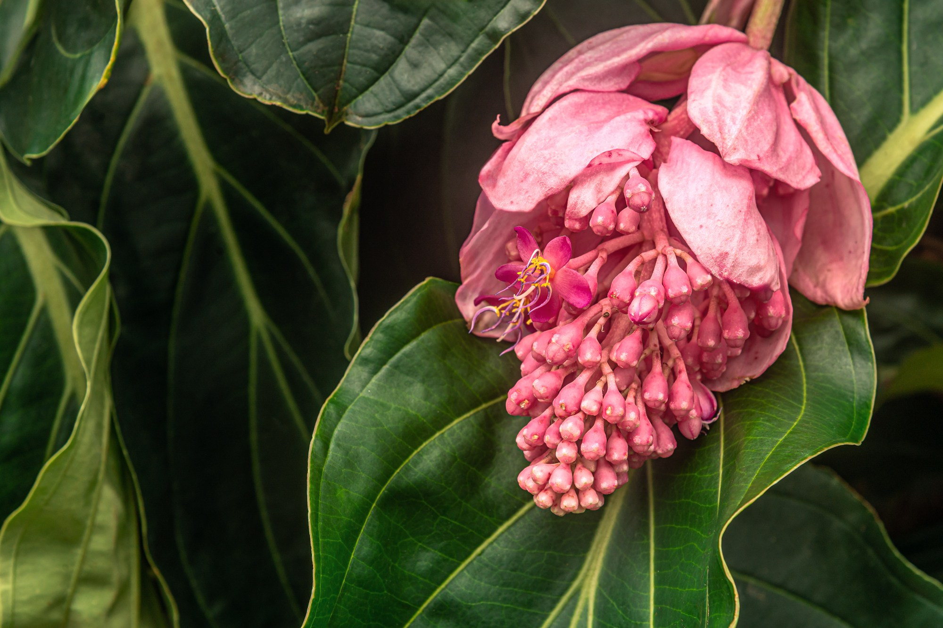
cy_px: 314
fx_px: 2933
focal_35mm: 112
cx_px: 472
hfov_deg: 18.3
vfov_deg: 12.2
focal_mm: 112
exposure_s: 1/80
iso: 320
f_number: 9
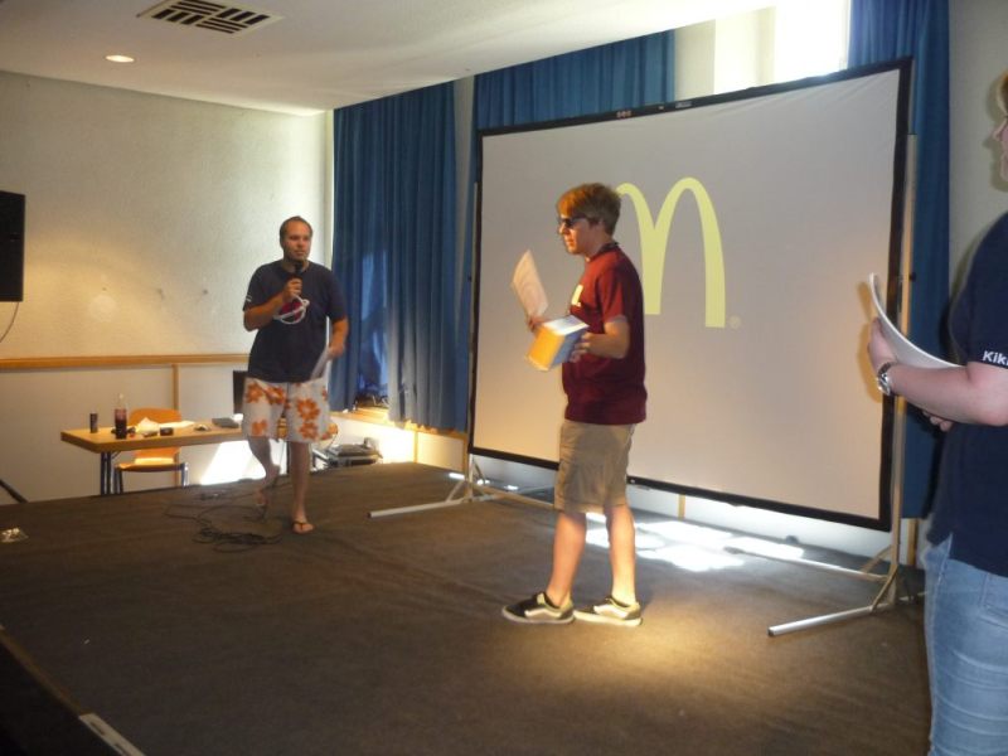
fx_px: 961
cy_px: 378
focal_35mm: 33
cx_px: 504
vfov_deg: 42.9
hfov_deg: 55.4
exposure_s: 1/30
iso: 200
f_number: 2.8
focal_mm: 5.5
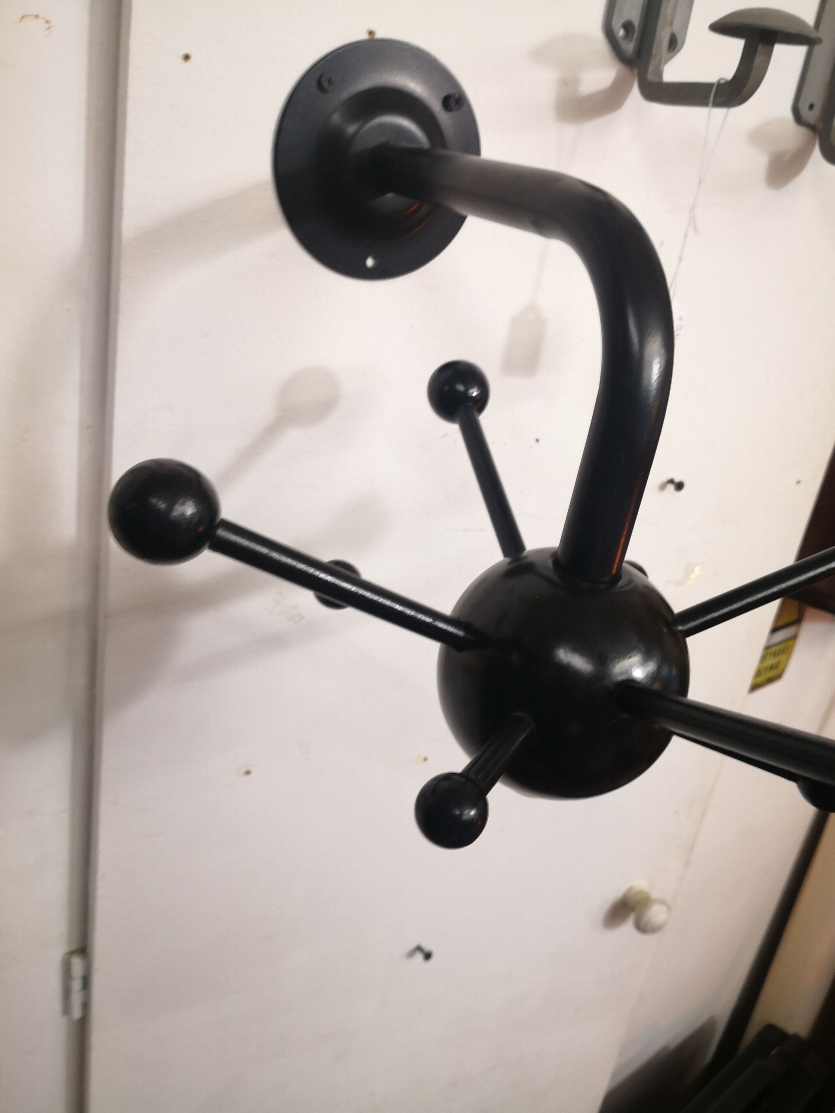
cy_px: 556
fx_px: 868
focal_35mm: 27
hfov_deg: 51.4
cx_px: 418
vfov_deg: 65.3
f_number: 1.6
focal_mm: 3.95
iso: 160
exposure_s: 1/50
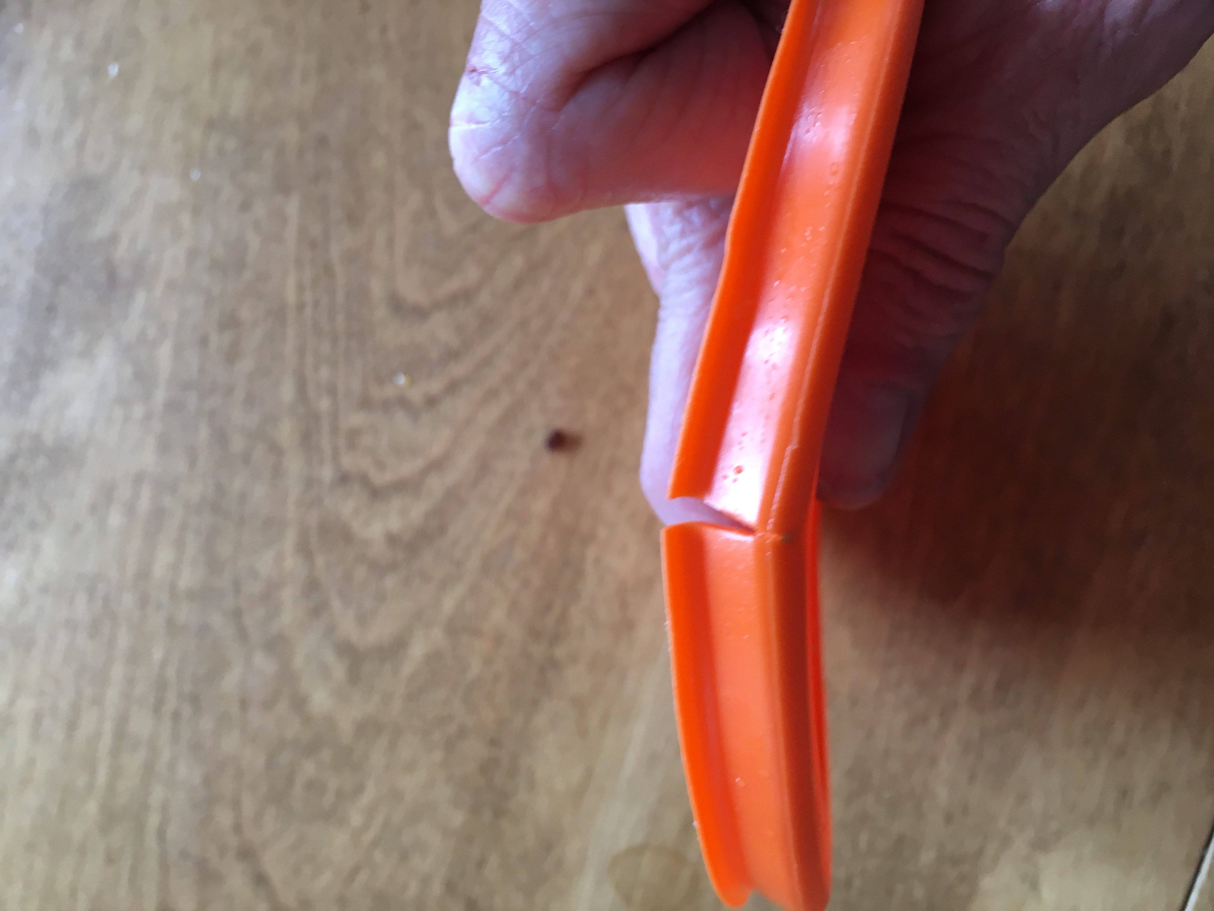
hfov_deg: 61.7
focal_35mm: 29
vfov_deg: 48.2
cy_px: 456
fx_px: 1017
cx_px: 607
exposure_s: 1/30
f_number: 2.2
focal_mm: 4.15
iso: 50
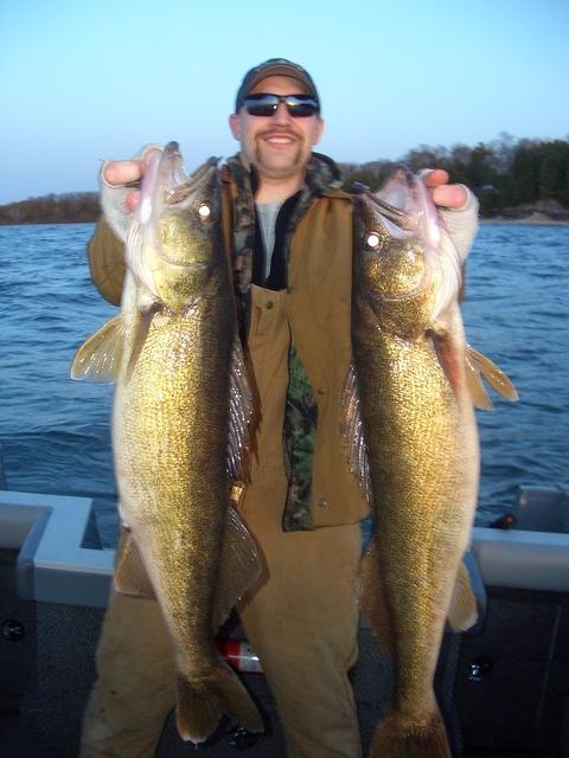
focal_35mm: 35
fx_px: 767
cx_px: 284
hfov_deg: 40.7
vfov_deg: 52.6
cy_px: 379
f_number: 2.6
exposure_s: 1/60
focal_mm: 5.8
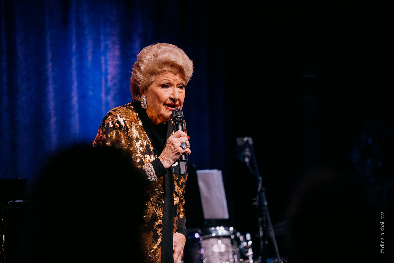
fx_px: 1477
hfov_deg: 15.2
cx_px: 197
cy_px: 132
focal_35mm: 135
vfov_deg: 10.2
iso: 1000
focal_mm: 135
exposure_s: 1/320
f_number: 2.8
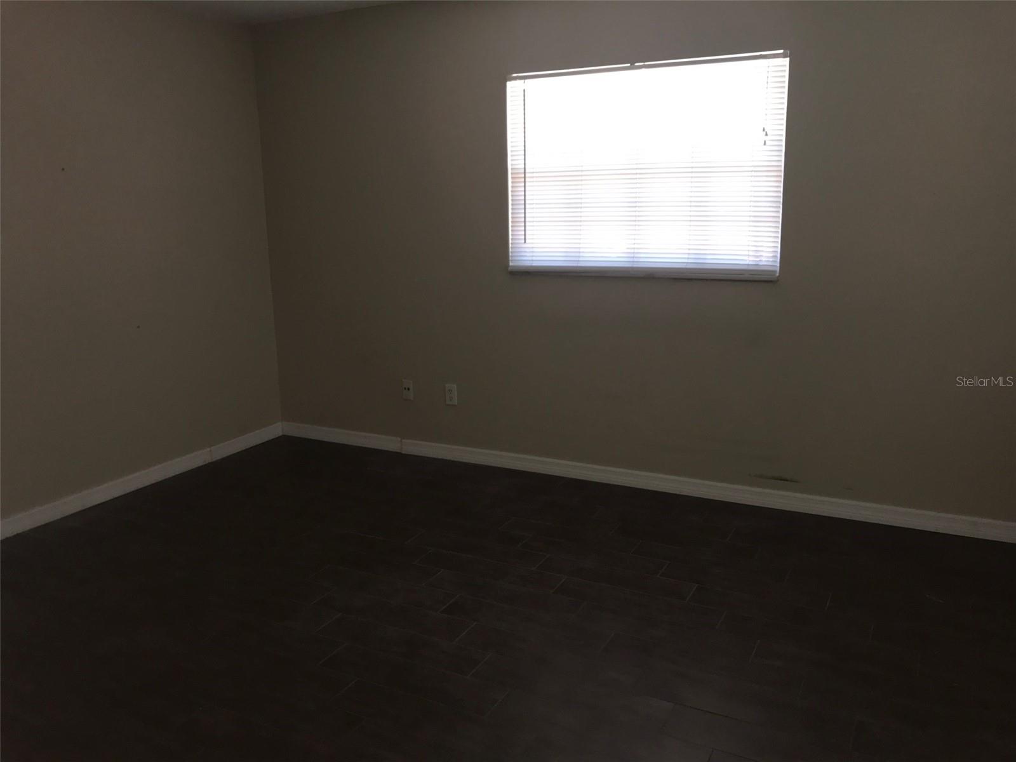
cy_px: 381
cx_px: 508
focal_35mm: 28
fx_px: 822
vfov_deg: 49.7
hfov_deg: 63.4
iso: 50
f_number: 1.8
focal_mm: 3.99
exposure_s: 1/17
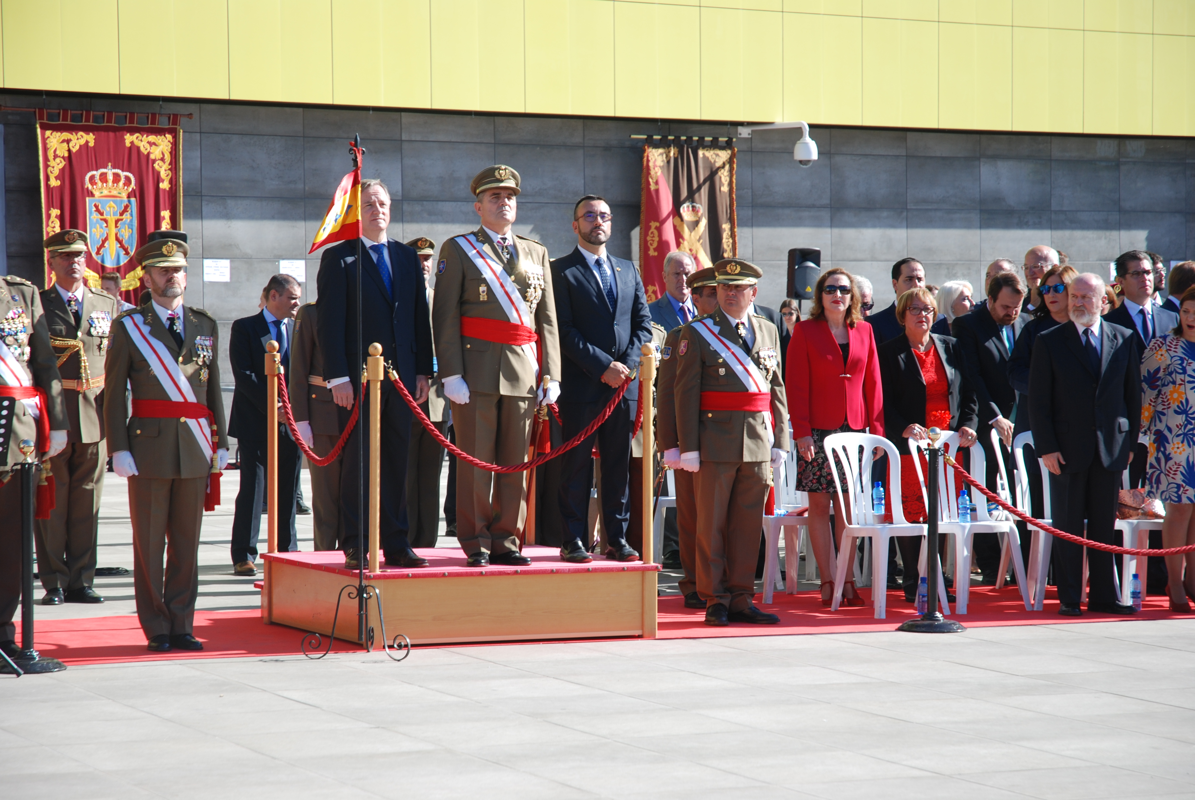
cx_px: 598
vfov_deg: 13.1
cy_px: 400
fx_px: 3490
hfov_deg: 19.4
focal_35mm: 105
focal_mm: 70
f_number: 4.5
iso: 100
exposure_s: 1/200
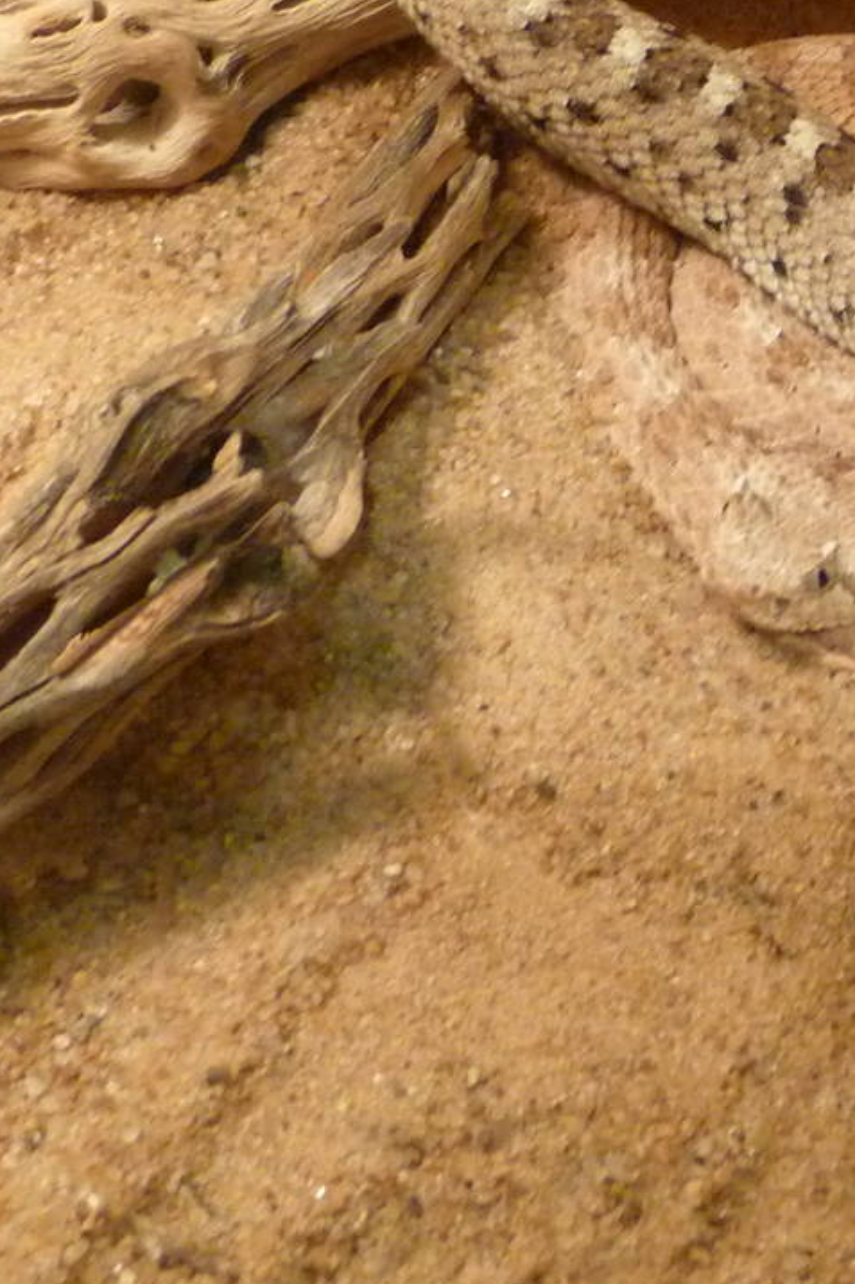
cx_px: 841
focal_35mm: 93
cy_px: 346
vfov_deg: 21.8
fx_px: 3314
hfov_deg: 14.5
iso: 400
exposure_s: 1/10
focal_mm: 6.7
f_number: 3.9
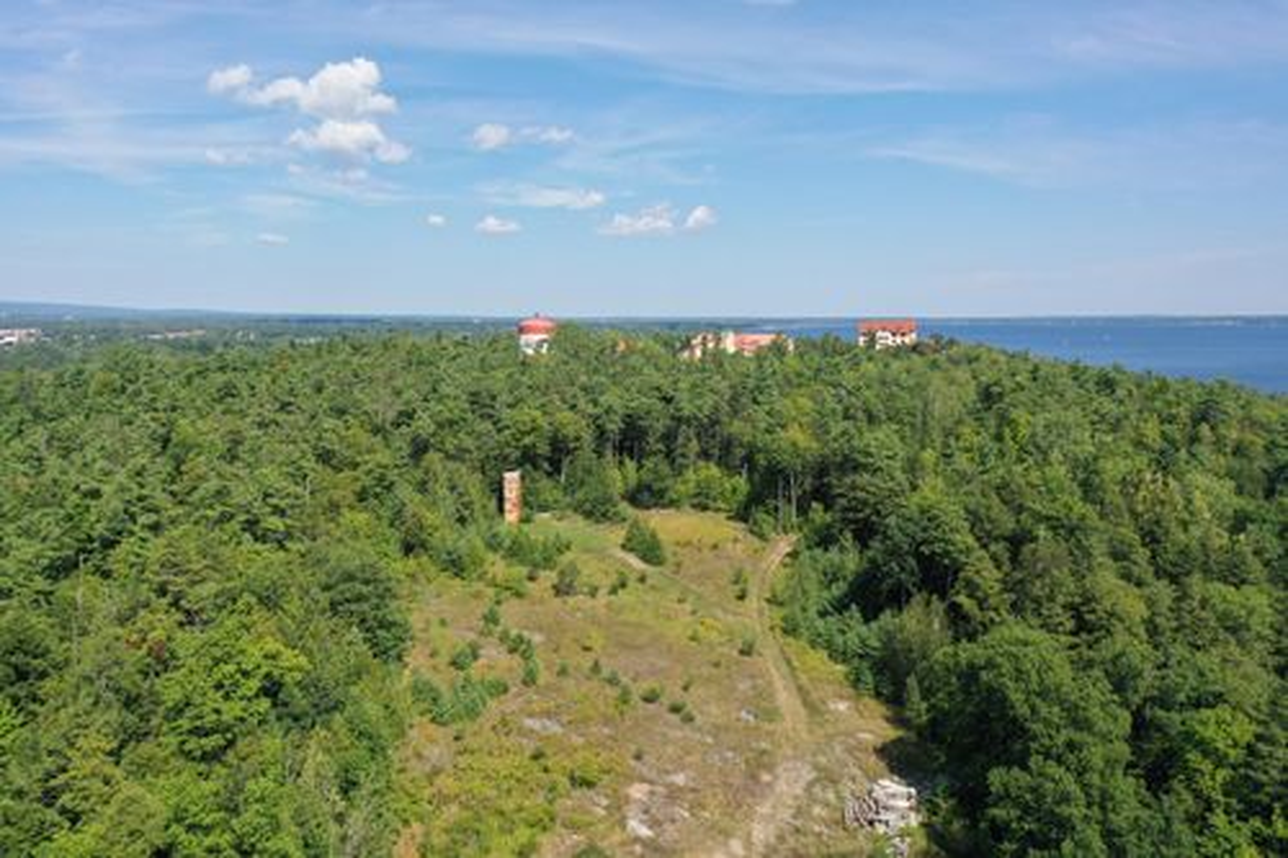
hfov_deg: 65.5
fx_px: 1001
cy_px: 429
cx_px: 644
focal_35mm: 28
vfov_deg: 46.4
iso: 100
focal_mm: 10.26
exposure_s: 1/1600
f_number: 2.8
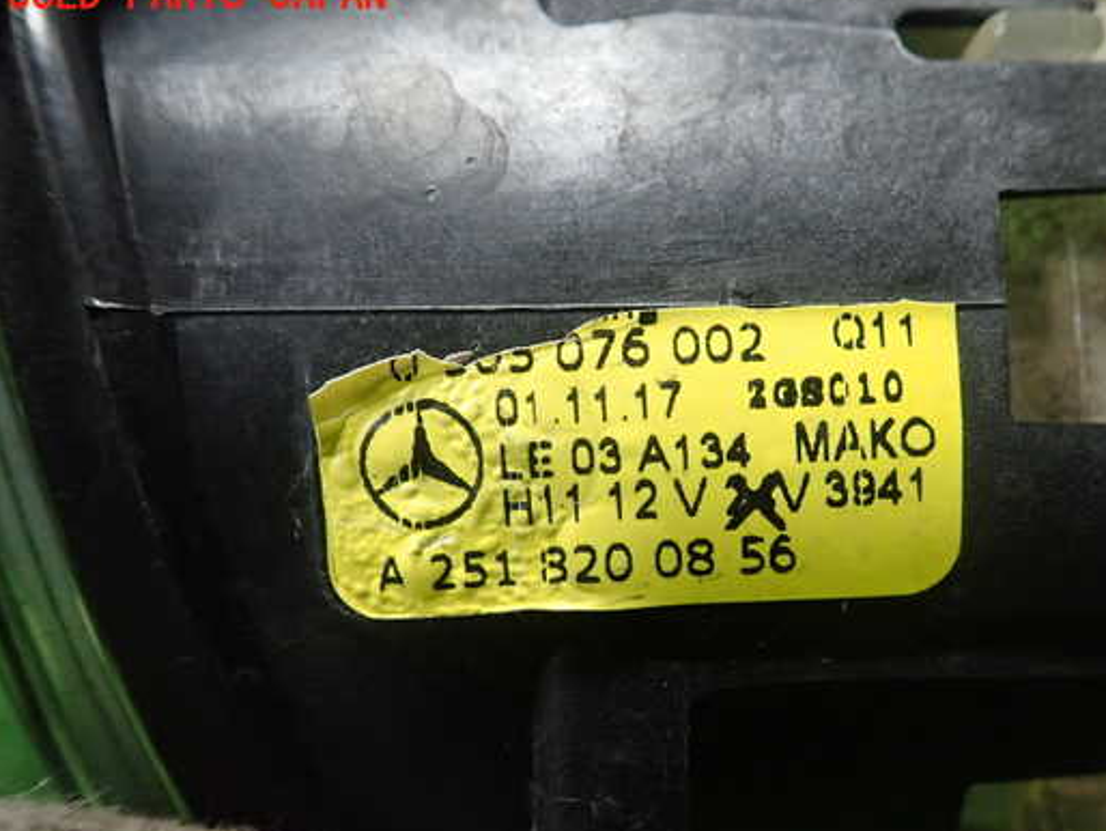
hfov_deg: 52.4
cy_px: 452
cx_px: 641
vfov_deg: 40.7
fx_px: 1119
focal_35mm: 35
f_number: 2.3
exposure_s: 1/125
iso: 400
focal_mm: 5.5
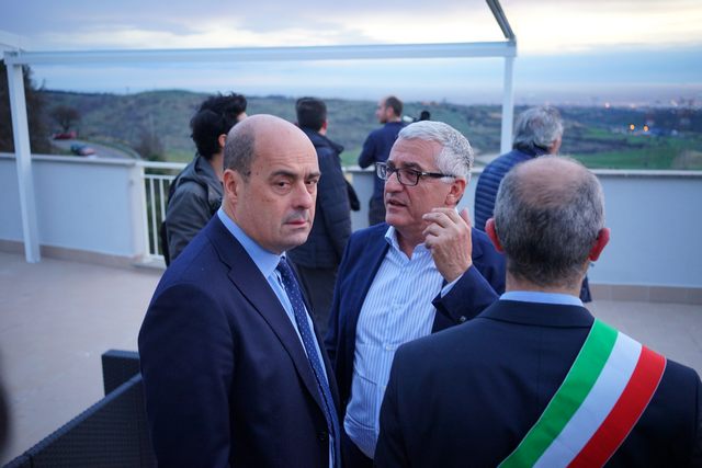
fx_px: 683
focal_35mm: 35
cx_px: 351
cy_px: 234
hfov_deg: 54.4
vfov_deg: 37.9
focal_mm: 35
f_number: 3.2
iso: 1000
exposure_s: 1/100
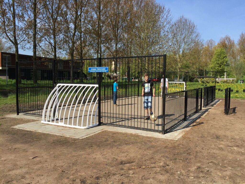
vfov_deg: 48.2
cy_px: 92
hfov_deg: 61.7
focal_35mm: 29
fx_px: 205
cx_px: 122
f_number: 2.2
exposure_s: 1/1647
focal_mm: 4.15
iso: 32
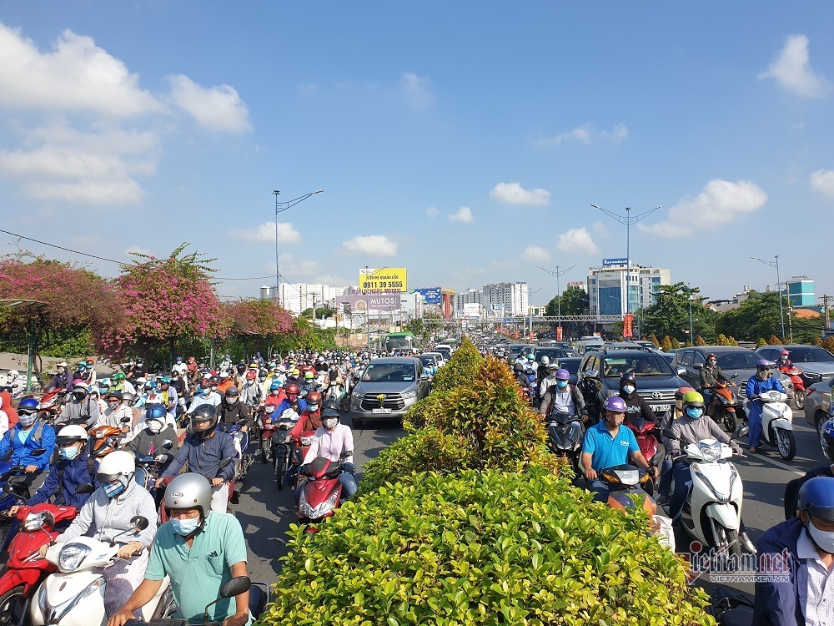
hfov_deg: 67.3
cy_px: 313
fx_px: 626
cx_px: 417
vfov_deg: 53.1
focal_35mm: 26
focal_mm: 4.3
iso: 50
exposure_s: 1/1440
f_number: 2.4
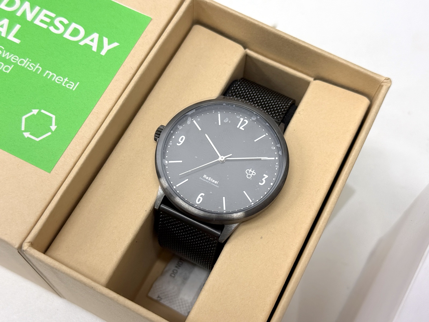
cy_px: 161
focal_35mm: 48
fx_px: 595
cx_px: 214
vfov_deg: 30.3
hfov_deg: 39.7
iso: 80
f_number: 1.78
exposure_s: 1/234
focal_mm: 6.76
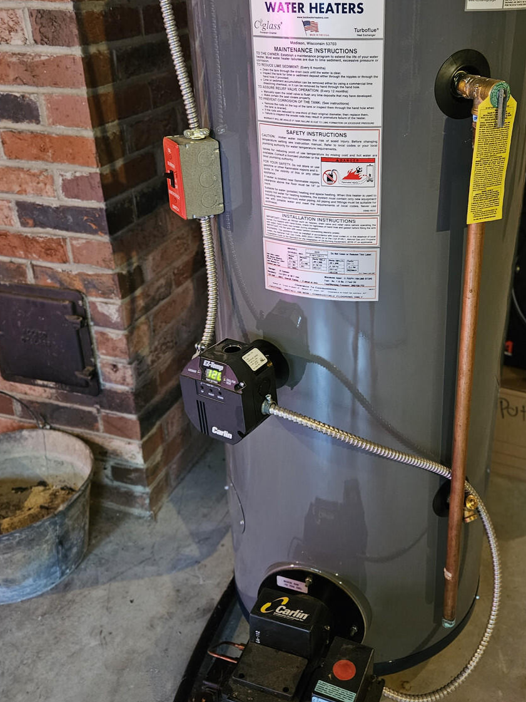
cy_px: 323
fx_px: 709
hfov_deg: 40.2
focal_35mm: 35
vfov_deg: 52.6
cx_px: 352
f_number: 1.8
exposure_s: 1/24
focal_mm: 5.4
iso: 640
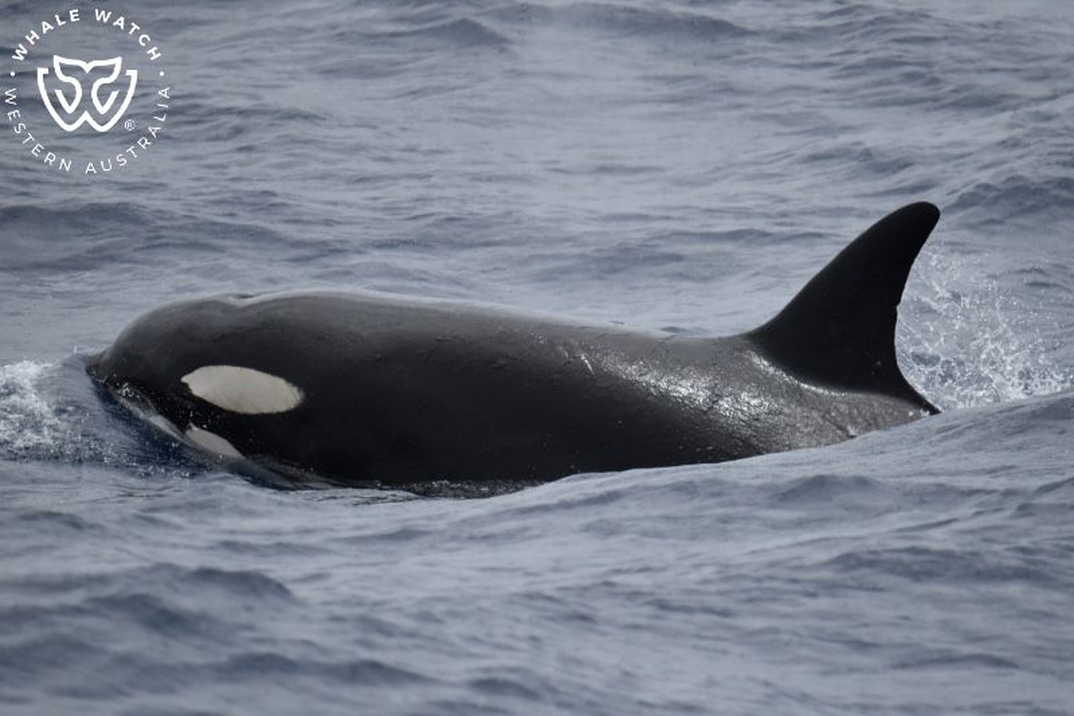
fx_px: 17895
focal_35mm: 600
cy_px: 358
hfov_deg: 3.4
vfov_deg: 2.3
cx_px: 537
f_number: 6.3
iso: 900
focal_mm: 600
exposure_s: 1/8000
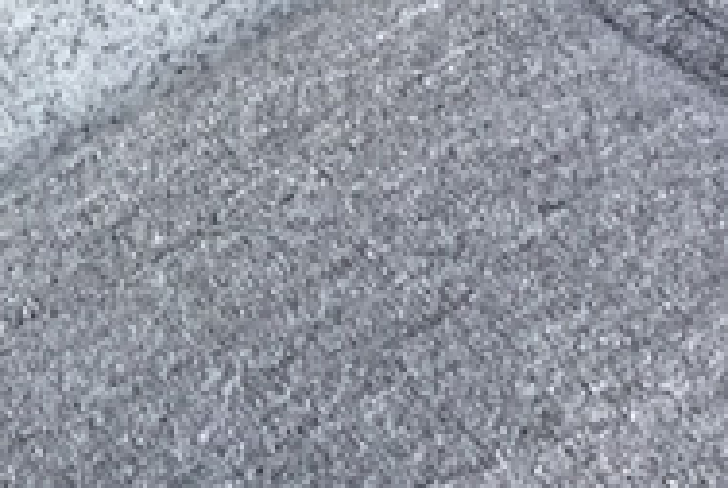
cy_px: 544
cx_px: -817
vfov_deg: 8.9
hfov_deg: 11.7
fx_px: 3119
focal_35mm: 154
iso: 40
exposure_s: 1/100
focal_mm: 3.3
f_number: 2.4
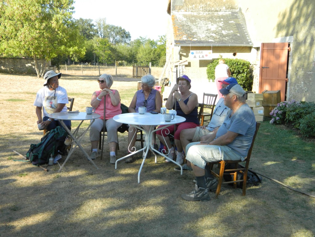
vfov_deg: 35.1
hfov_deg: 45.8
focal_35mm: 41
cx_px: 158
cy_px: 118
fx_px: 373
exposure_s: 1/250
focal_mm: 7.3
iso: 80
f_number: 3.5
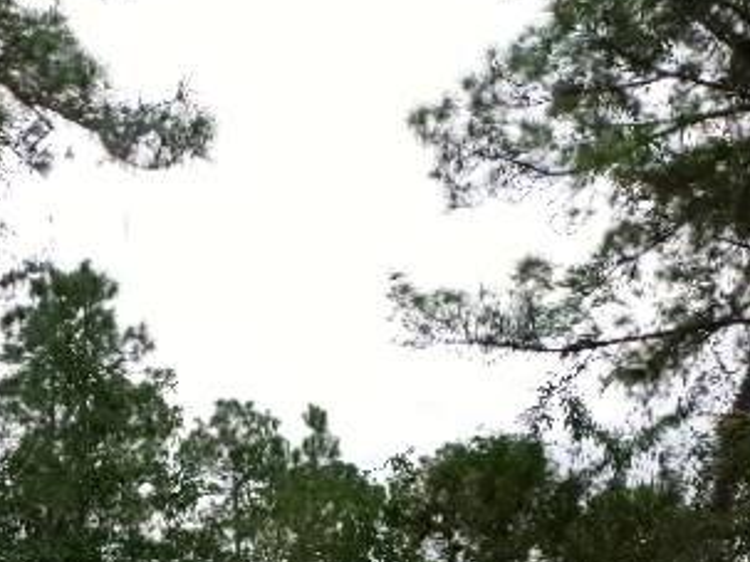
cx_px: 178
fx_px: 1191
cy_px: 560
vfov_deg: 25.3
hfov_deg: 34.2
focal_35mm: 55
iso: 200
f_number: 7.52
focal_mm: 4.7
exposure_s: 1/160
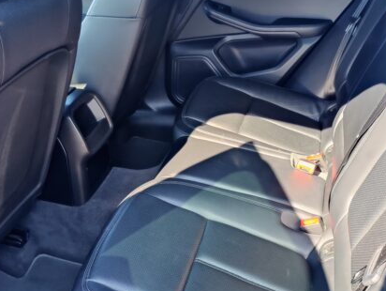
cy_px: 136
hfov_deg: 28.5
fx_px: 759
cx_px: 171
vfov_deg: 21.7
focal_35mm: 68
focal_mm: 6.06
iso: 200
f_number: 1.88
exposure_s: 1/121
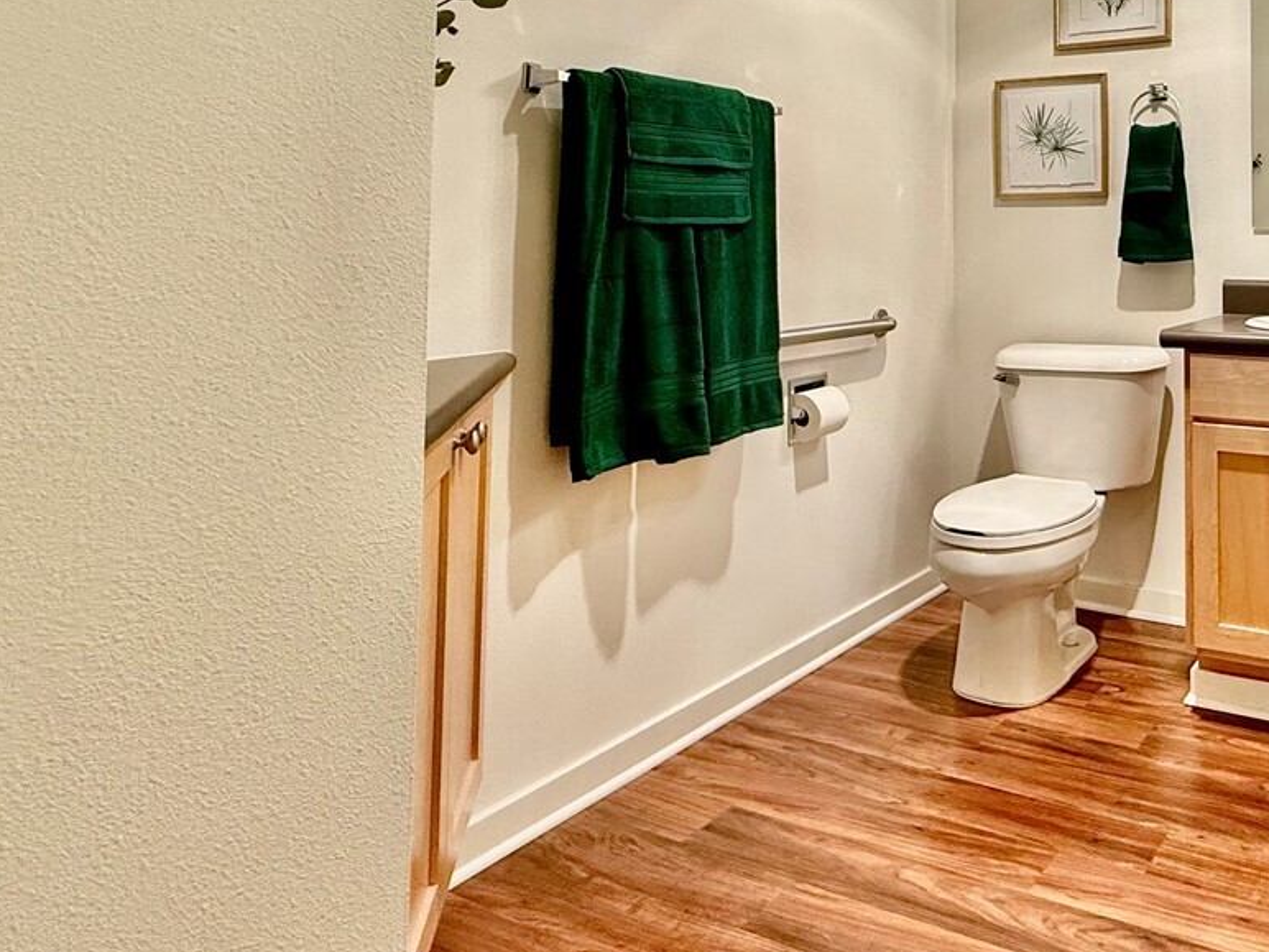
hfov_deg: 56.4
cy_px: 174
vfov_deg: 45.5
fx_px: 1063
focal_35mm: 29
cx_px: 1045
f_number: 2.2
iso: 160
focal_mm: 2.22
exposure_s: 1/120
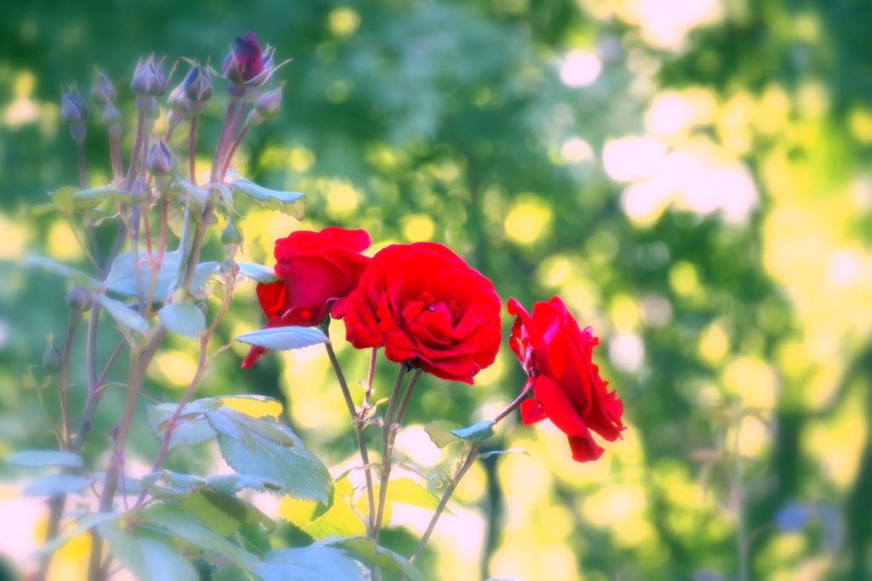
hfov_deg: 7.1
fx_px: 6998
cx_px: 436
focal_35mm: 289
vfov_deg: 4.8
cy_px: 290
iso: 200
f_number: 6.4
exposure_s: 1/50
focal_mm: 192.9
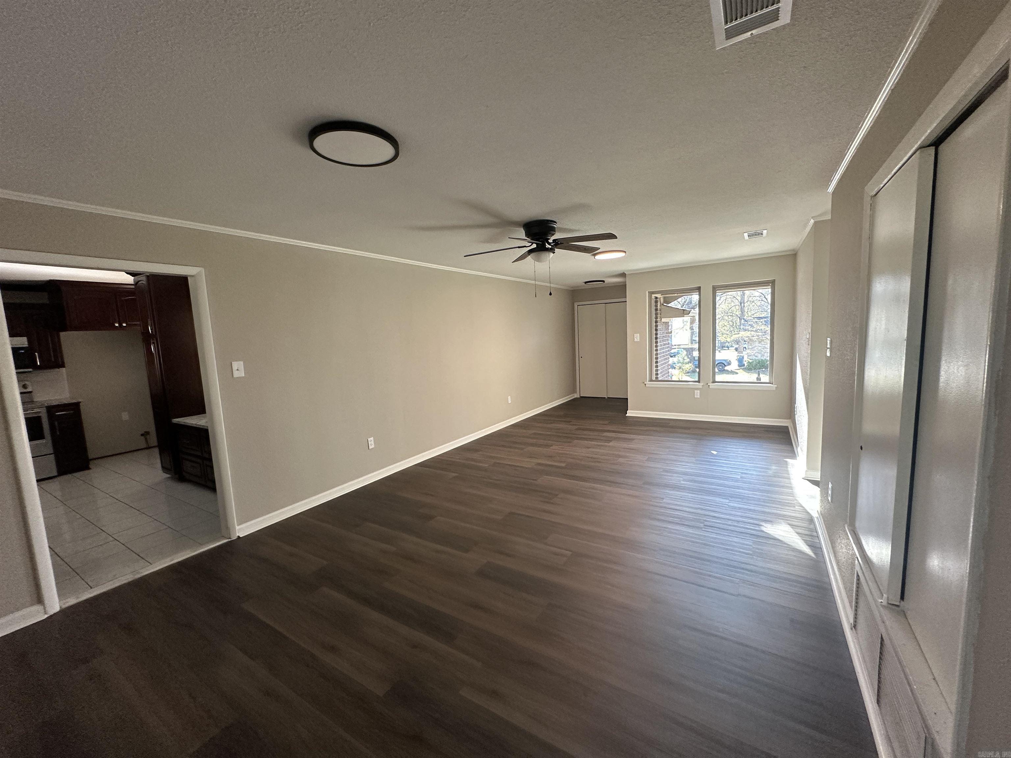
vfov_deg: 85.7
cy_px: 379
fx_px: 409
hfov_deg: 102.1
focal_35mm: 14
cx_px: 506
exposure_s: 1/120
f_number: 2.2
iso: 250
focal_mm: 2.22
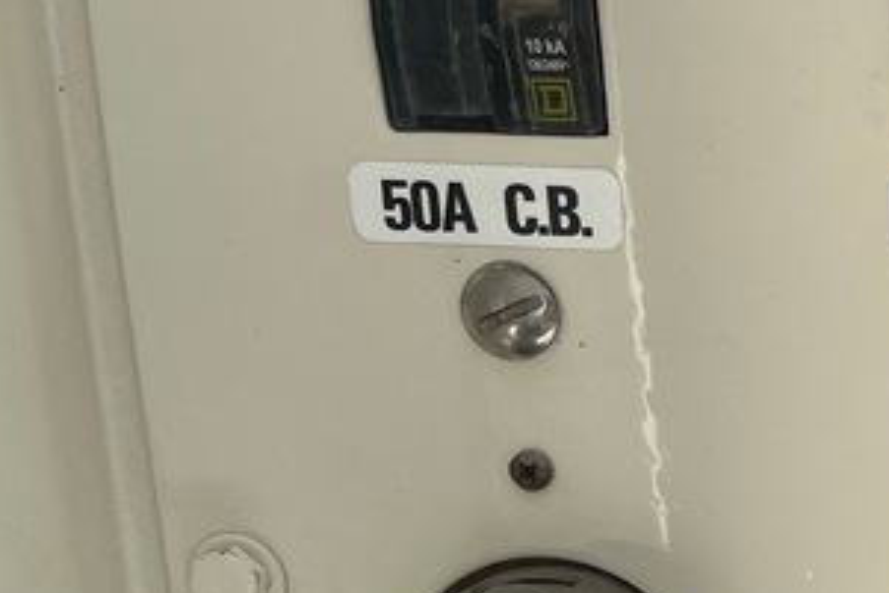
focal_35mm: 92
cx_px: 1500
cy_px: 682
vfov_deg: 14.5
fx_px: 2273
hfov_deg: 18.4
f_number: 1.6
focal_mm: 5.1
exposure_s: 1/1075
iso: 50
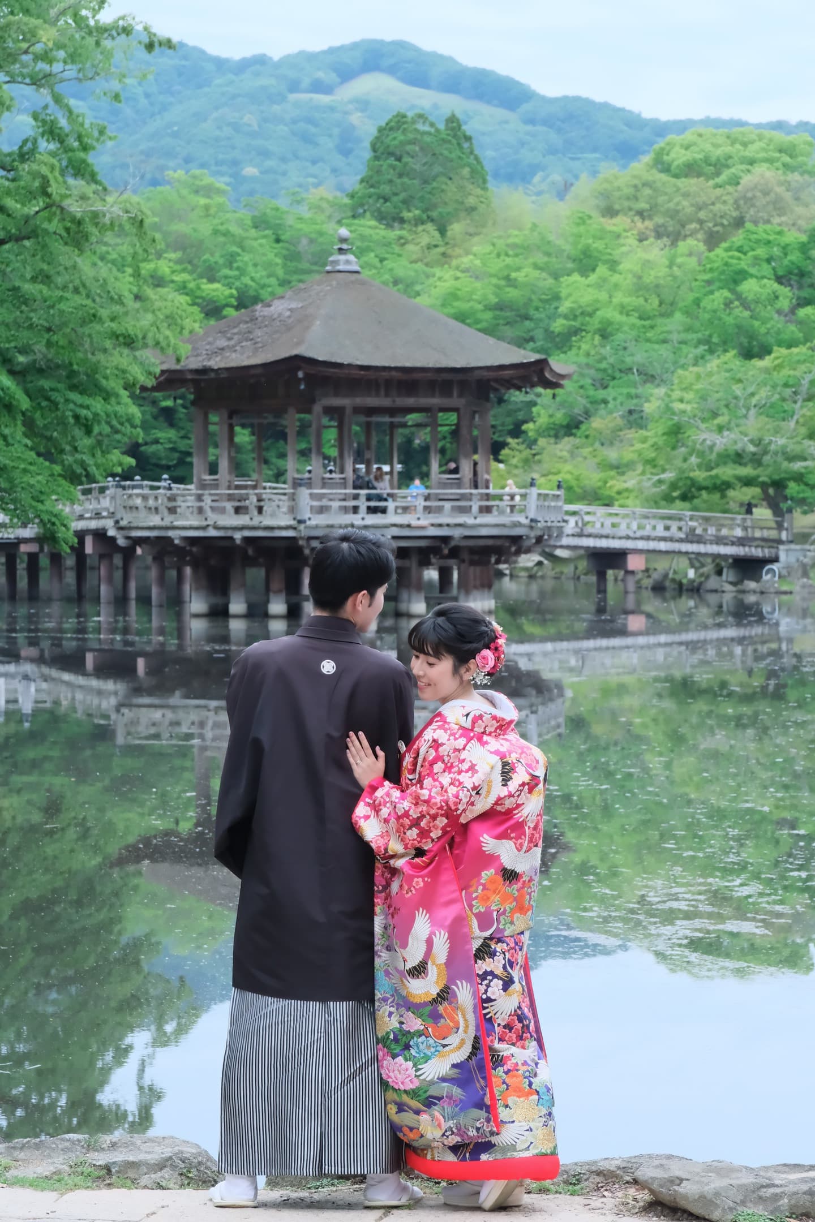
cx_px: 408
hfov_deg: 13.0
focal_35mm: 105
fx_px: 3565
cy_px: 611
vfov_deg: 19.5
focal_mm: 70
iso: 1600
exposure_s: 1/160
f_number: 8
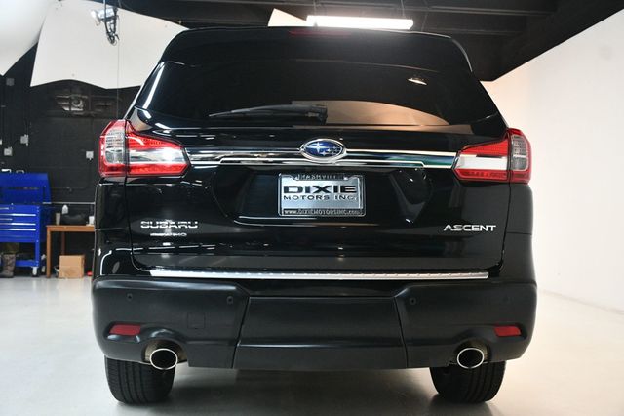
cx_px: 312
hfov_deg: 53.2
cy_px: 208
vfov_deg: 36.8
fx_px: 624
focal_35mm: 36
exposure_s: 1/125
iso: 2800
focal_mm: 24
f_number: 3.8
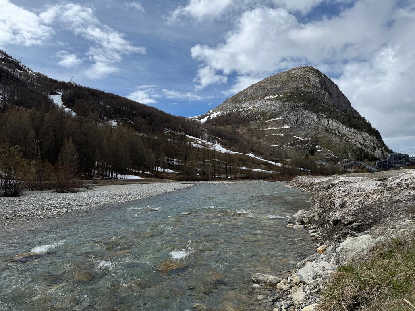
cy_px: 156
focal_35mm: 24
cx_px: 208
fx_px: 288
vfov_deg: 56.8
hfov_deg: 71.6
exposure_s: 1/10309
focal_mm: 6.76
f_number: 1.78
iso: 80
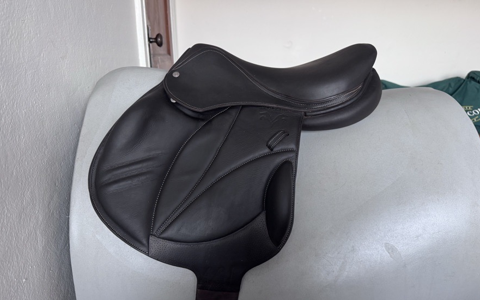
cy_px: 149
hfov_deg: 70.4
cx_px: 240
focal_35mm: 26
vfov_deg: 47.6
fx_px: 340
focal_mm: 6.76
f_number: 1.78
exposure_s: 1/60
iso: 250
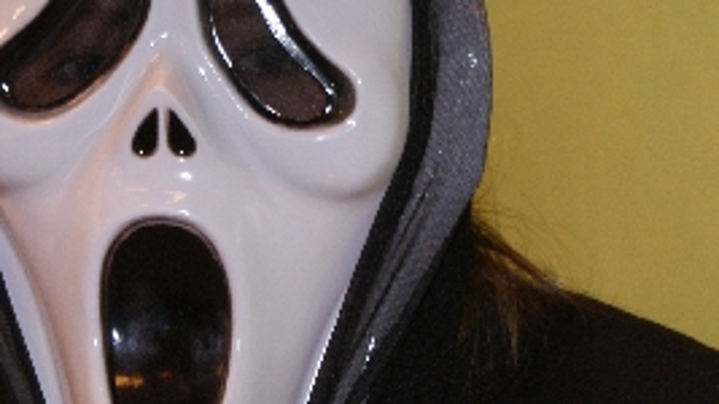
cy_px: 180
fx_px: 3701
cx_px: 218
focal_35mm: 194
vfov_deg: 6.2
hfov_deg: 11.1
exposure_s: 1/80
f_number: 5.6
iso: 400
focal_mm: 55
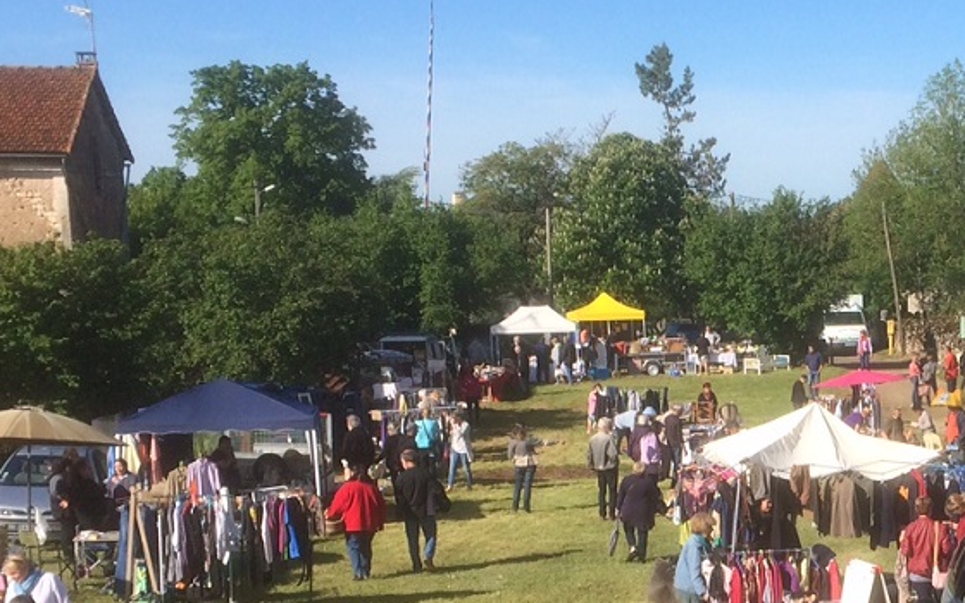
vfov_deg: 17.0
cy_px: 603
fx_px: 1972
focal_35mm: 75
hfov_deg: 26.4
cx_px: 902
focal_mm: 4.15
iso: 32
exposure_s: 1/1709
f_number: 2.2
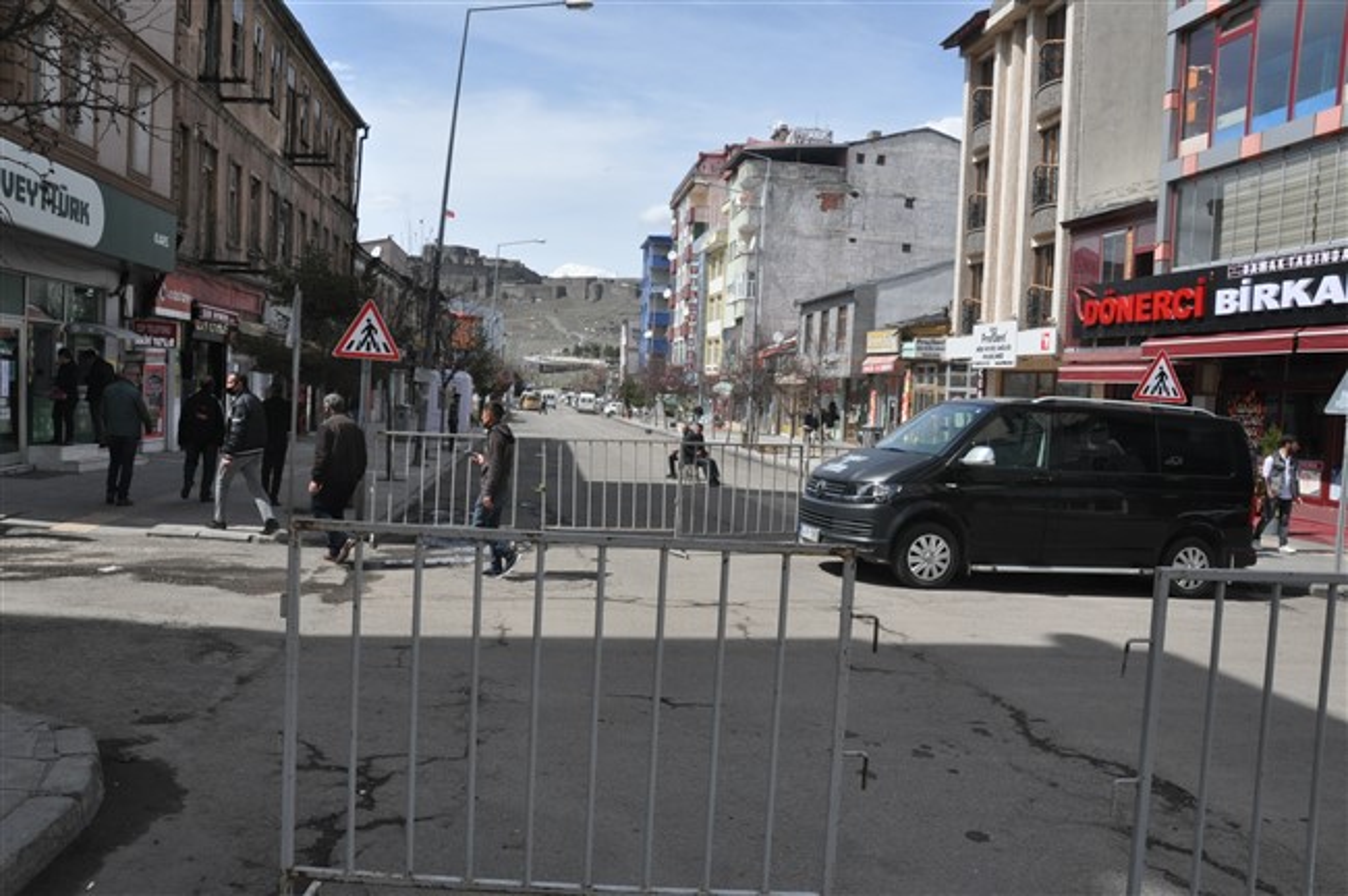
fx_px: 1010
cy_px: 448
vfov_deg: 47.8
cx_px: 674
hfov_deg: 67.4
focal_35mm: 27
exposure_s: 1/640
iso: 800
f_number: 13
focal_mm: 18
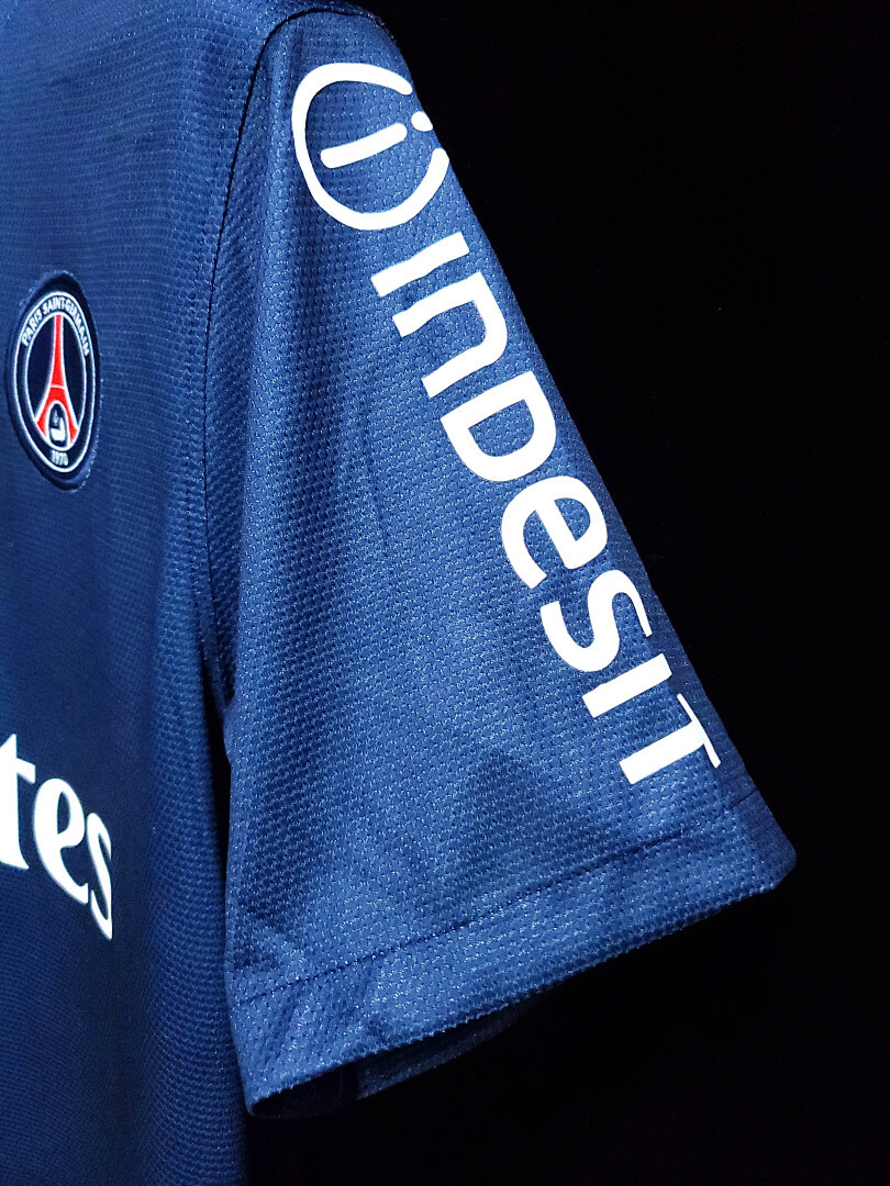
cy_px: 593
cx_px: 445
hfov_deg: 53.1
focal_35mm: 26
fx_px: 891
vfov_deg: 67.3
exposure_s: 1/30
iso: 500
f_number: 1.5
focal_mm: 4.3
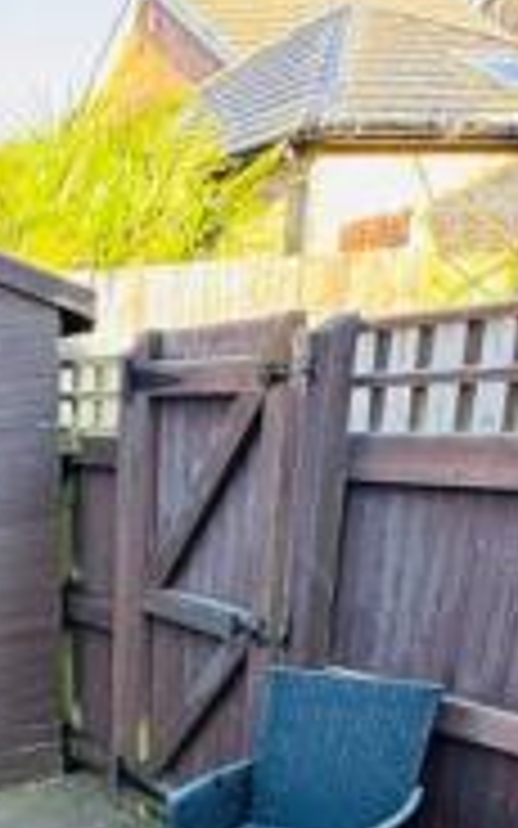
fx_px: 1062
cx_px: -92
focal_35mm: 47
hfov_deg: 24.9
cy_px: 911
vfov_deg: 36.2
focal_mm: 2.22
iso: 100
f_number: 2.2
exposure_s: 1/99
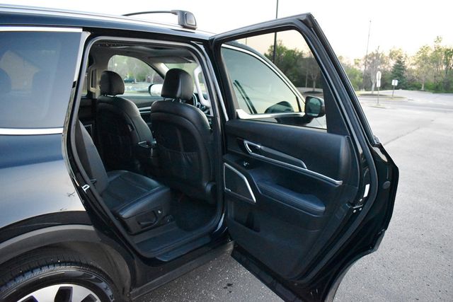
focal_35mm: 27
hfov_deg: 67.4
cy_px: 151
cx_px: 226
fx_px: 340
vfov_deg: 48.0
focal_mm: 18
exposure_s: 1/125
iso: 6400
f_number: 3.5
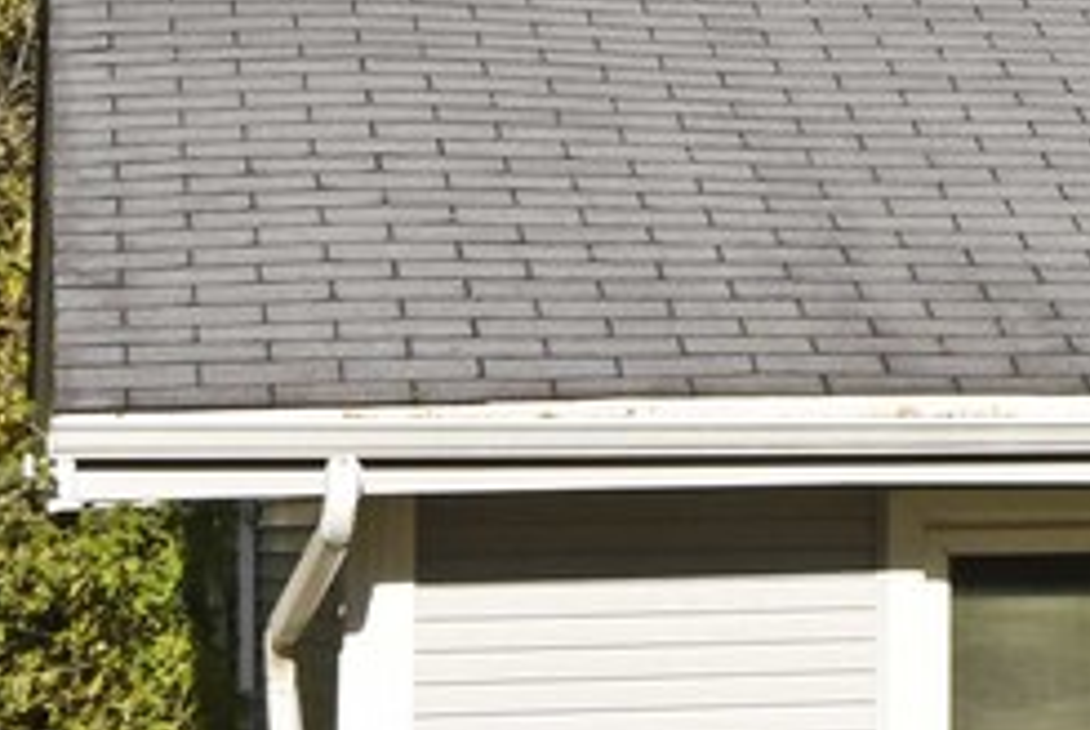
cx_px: 2594
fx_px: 6002
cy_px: 187
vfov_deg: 7.0
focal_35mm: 198
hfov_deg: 9.3
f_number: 8
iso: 100
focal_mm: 20
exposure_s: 1/250
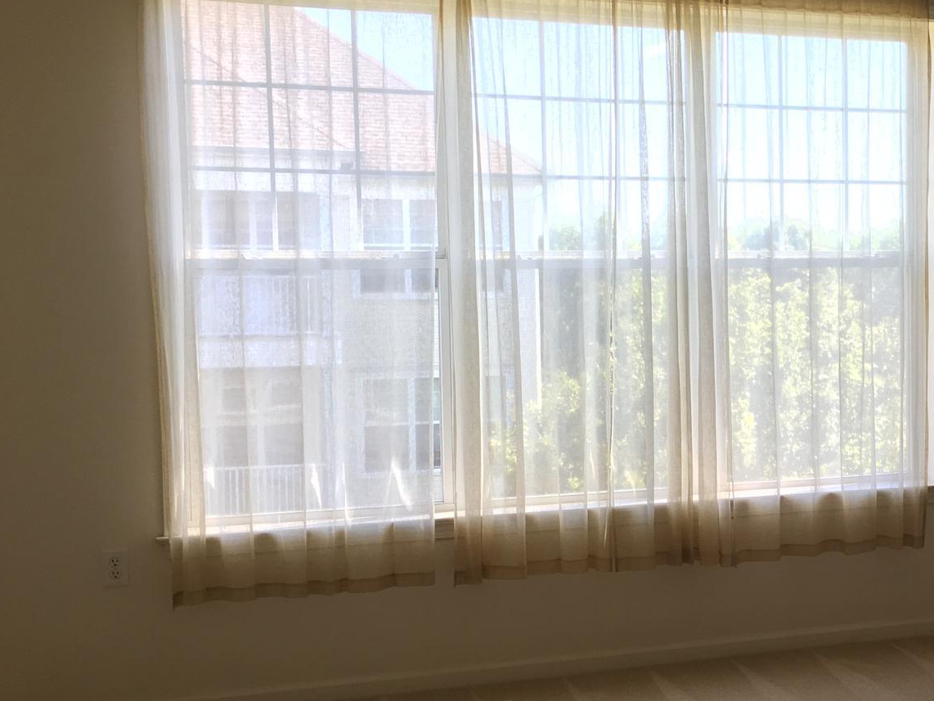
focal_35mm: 52
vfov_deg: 28.0
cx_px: 789
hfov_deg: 35.2
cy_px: 374
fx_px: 1403
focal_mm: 4.15
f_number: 2.2
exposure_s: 1/60
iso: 25
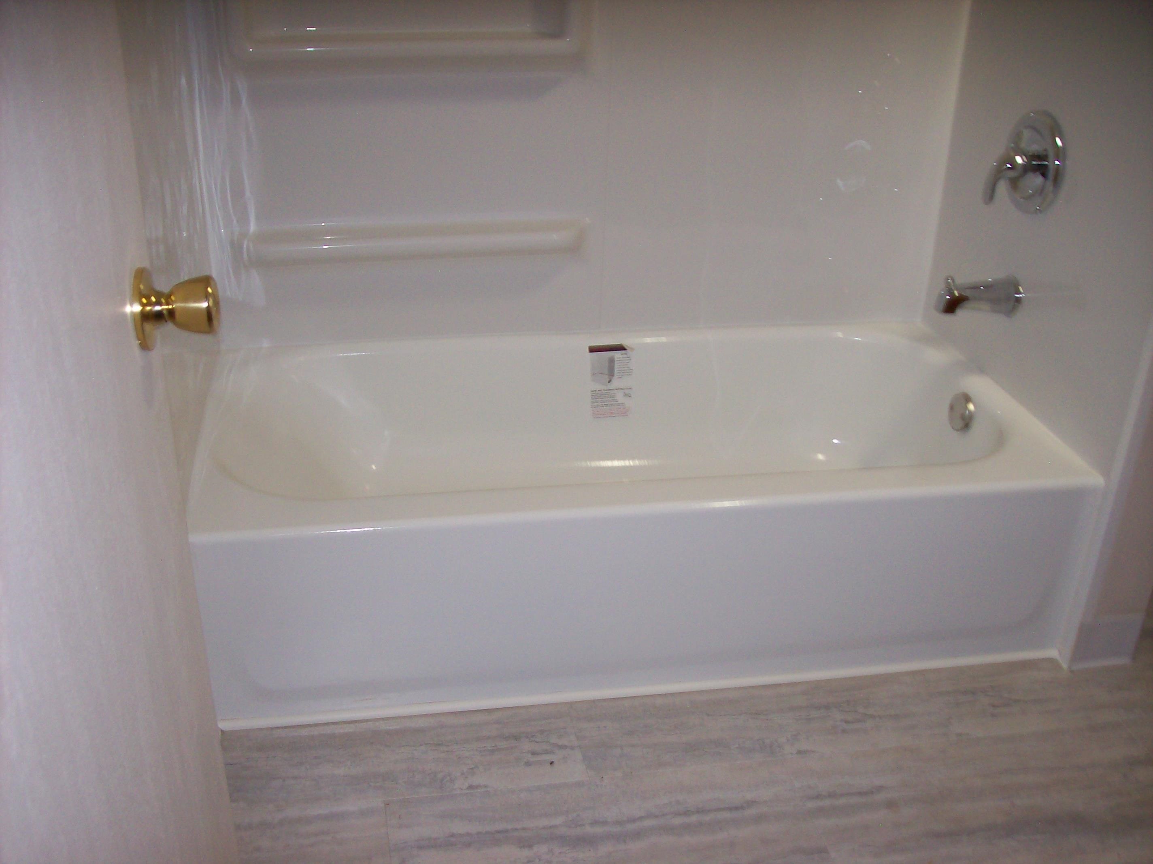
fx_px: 1199
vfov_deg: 39.6
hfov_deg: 51.4
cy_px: 432
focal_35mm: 36
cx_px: 576
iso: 80
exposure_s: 1/64
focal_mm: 6
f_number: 2.7
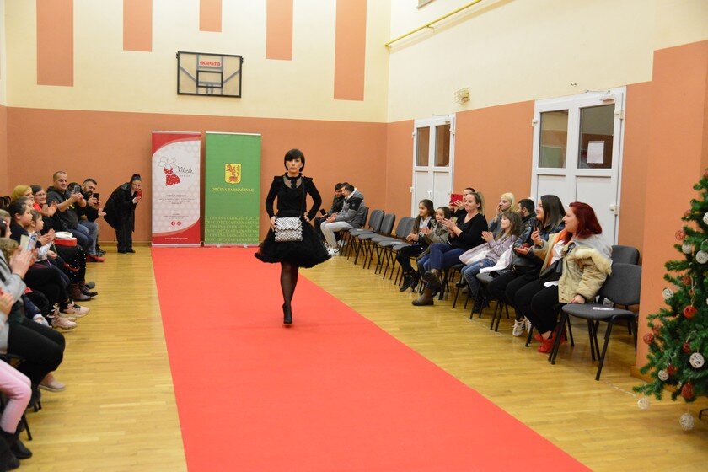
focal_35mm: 38
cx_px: 354
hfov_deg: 50.7
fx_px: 747
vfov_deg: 35.1
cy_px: 236
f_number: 4
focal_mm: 38
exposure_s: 1/125
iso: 5600
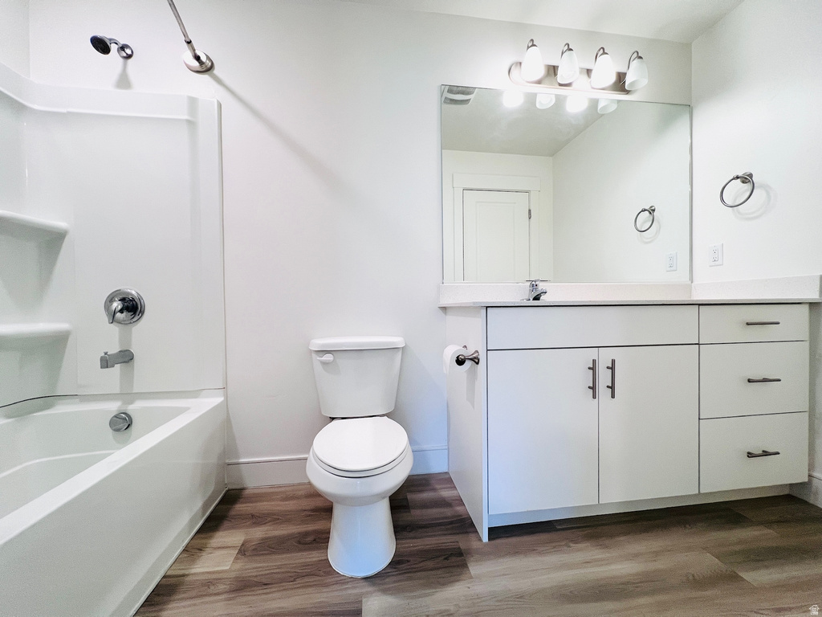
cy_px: 308
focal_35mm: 13
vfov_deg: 89.9
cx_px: 411
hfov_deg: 106.2
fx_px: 309
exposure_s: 1/120
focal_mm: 1.57
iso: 160
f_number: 1.8
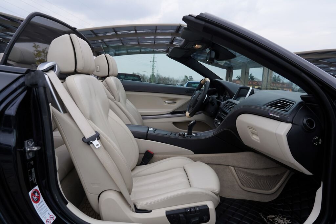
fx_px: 224
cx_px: 168
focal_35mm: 24
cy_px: 112
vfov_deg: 53.1
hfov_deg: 73.7
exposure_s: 1/200
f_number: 7.1
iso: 100
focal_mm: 24
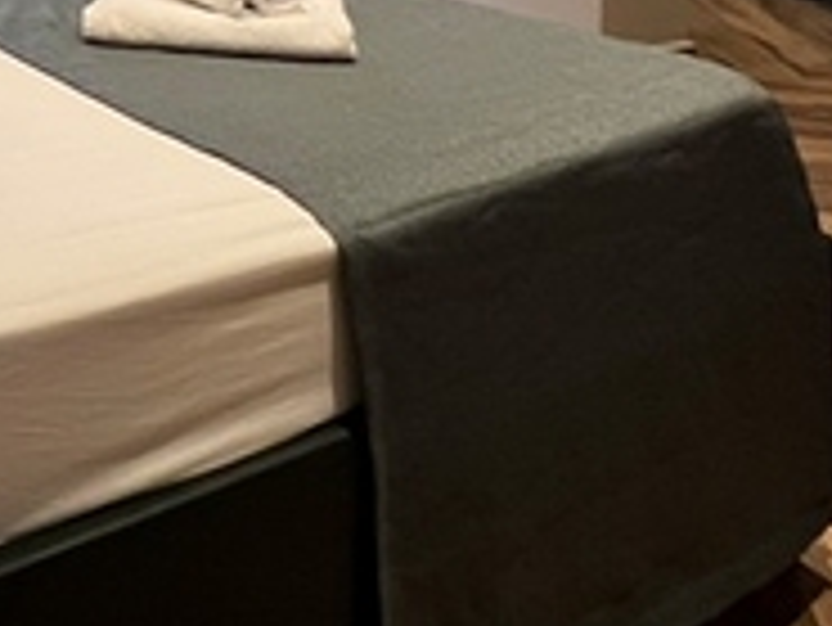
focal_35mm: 45
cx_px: -27
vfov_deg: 24.3
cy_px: -342
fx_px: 1082
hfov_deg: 37.0
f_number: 1.8
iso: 200
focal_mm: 1.57
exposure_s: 1/100
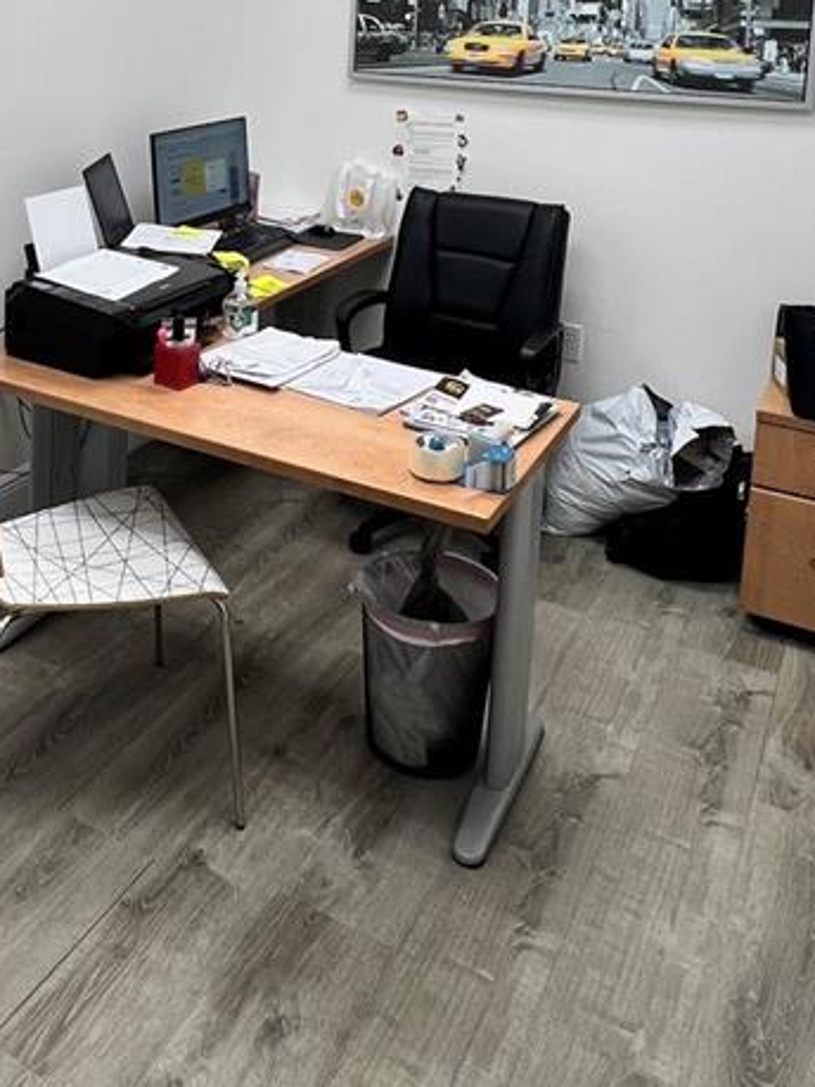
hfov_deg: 40.7
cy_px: 128
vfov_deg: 48.8
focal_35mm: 34
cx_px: 211
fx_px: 1068
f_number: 1.8
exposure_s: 1/120
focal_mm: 1.57
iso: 80
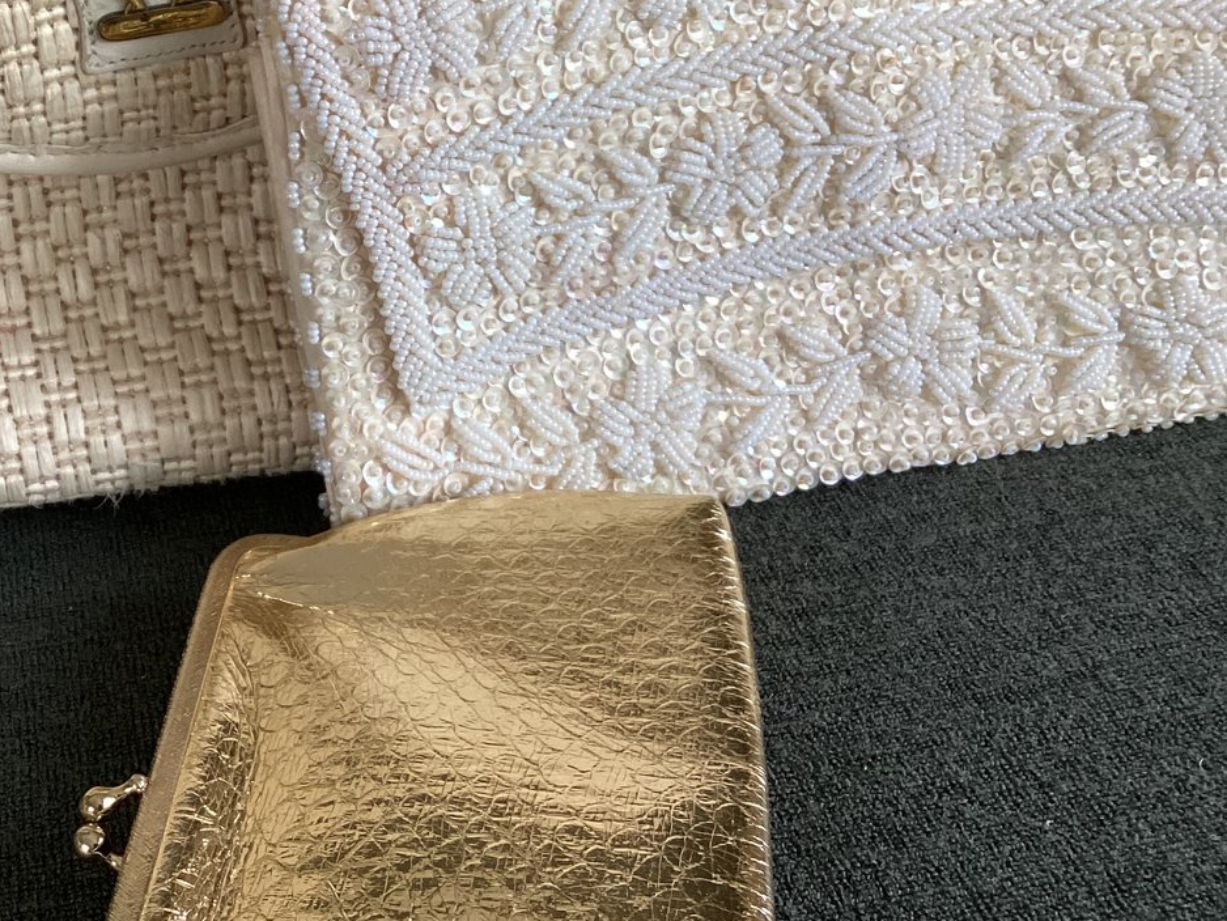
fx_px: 1773
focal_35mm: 50
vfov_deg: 28.8
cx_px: 407
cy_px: 258
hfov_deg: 37.8
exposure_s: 1/60
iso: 125
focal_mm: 3.3
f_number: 2.4
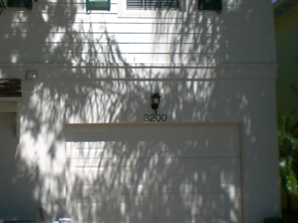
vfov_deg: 20.7
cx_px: 55
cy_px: 127
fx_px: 611
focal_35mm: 71
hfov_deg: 26.8
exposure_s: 1/500
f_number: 4.4
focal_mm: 6.3
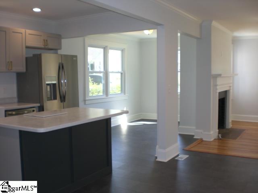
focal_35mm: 38
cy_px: 96
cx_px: 129
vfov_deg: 37.7
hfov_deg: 49.0
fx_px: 283
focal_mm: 6.3
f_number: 3.1
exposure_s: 1/60
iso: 100
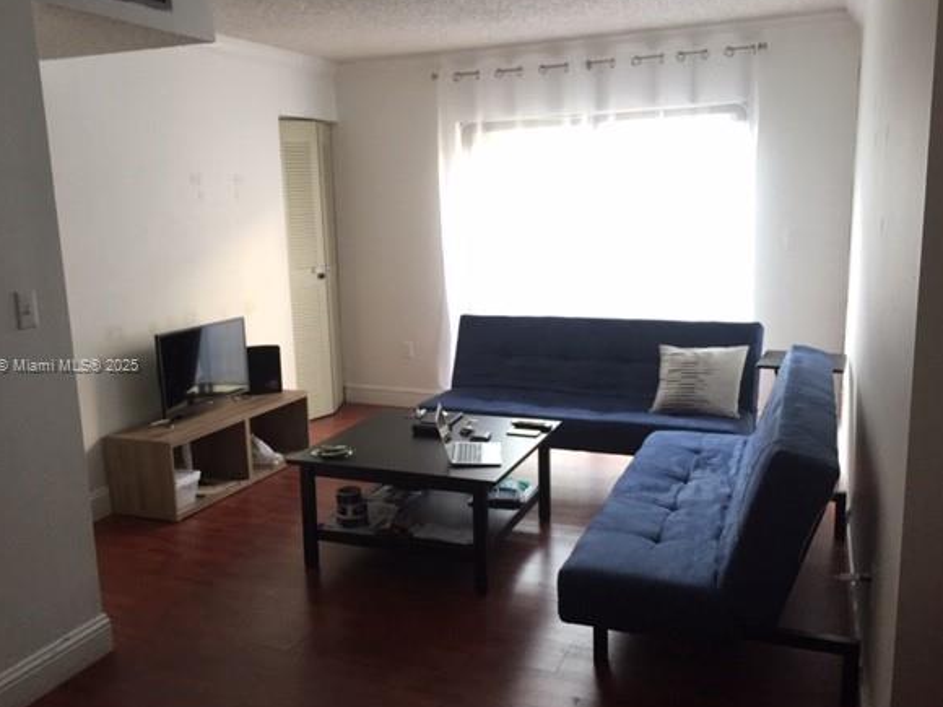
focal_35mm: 32
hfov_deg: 56.7
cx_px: 434
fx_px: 872
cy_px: 367
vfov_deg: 44.2
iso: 100
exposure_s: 1/30
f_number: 2.2
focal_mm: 4.15
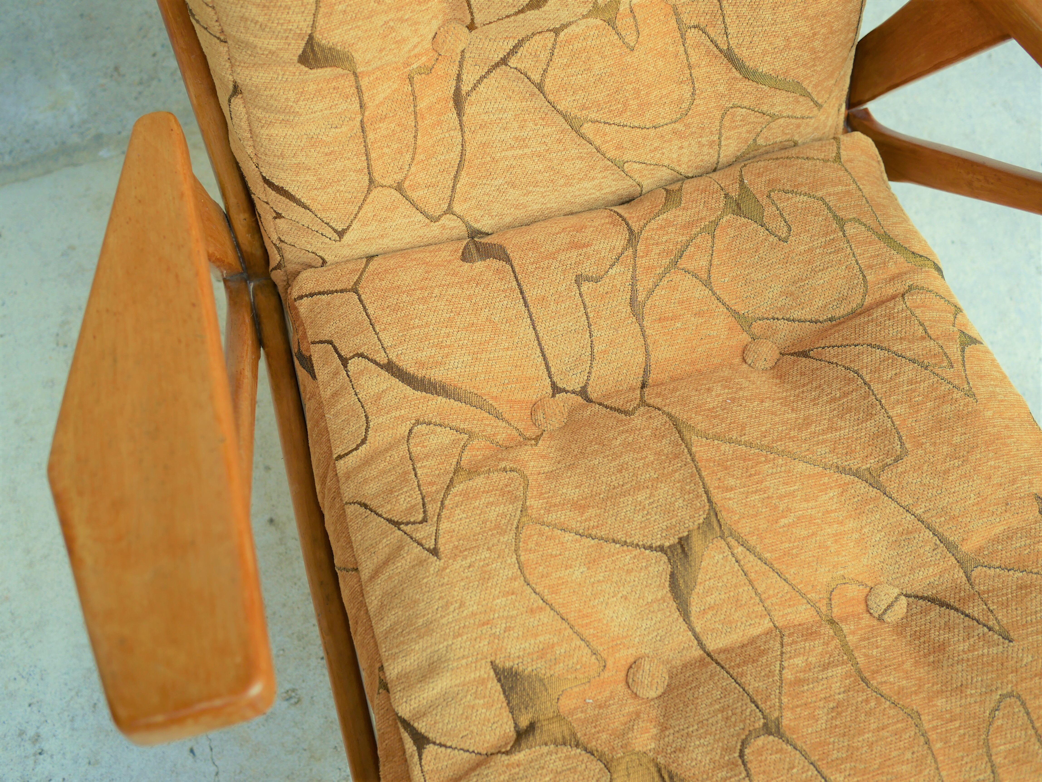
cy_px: 391
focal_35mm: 40
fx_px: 1205
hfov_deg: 46.8
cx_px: 521
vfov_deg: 36.0
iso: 200
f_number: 2.5
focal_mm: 20
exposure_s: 1/250
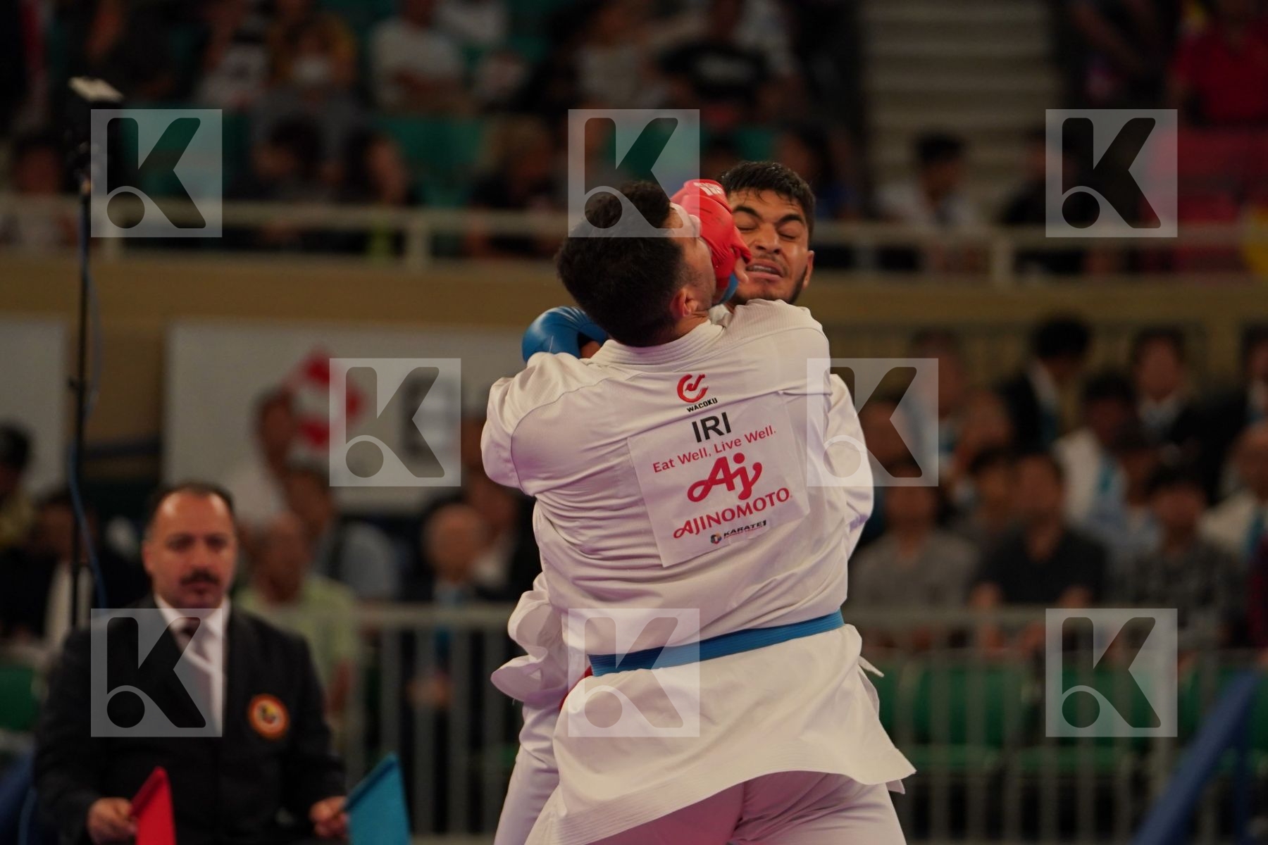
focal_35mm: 286
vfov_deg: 4.8
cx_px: 634
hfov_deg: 7.2
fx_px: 10073
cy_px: 422
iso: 1250
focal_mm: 191
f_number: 2.8
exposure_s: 1/1000
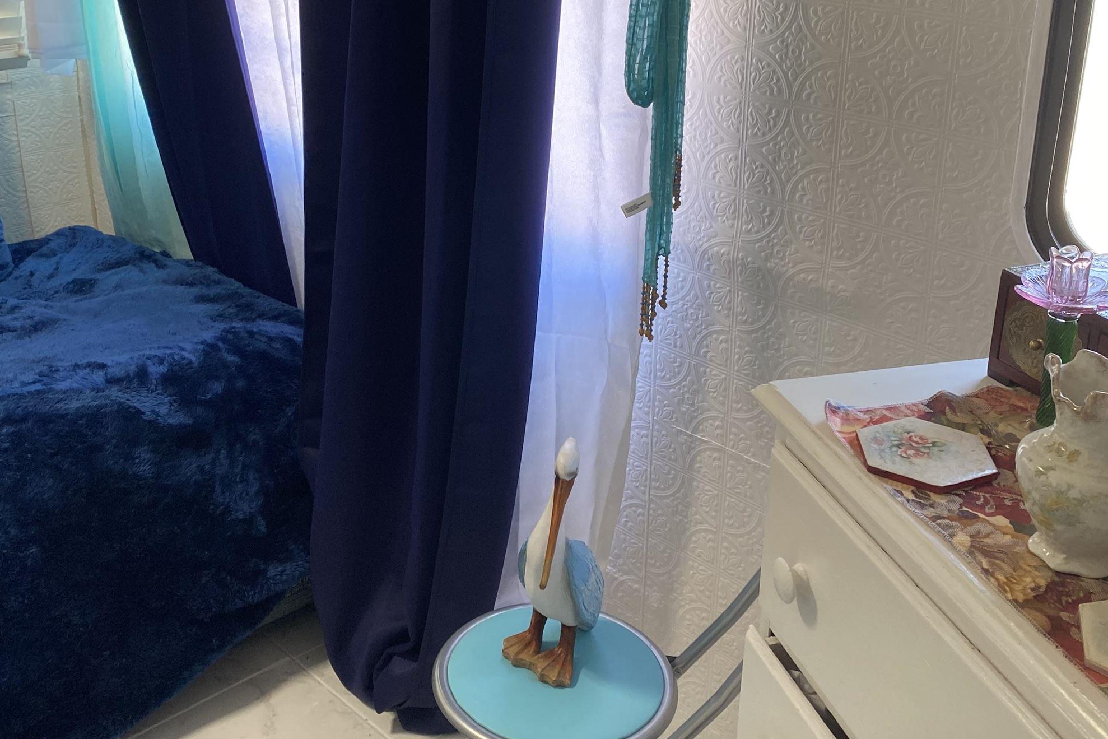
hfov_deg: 46.4
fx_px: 1293
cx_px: 533
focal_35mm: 42
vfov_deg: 31.4
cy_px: 204
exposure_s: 1/121
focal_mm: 4.25
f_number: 1.8
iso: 125
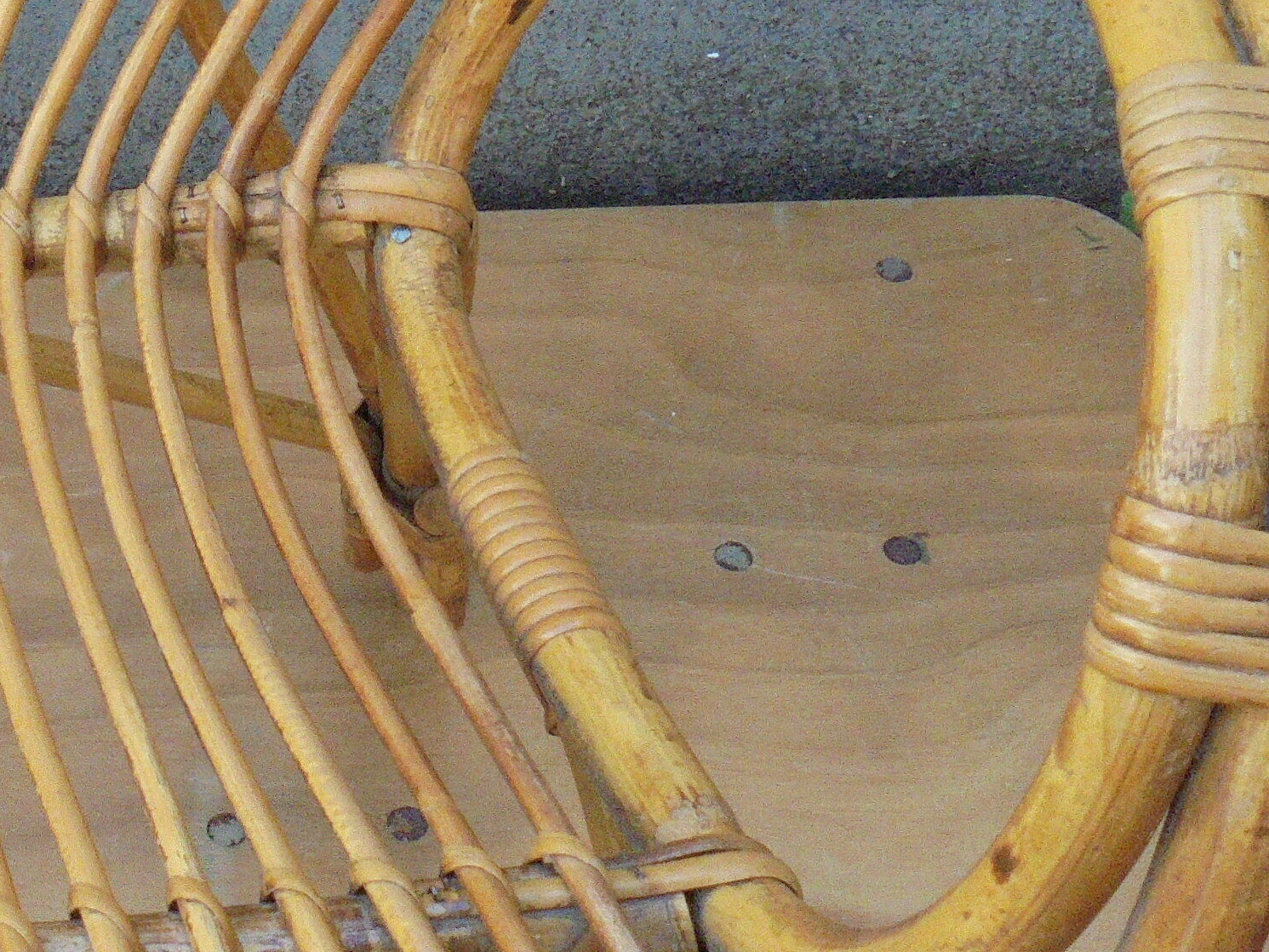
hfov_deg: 20.2
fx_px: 3409
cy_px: 330
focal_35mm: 93
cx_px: -88
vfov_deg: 15.9
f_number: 4.2
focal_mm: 6.9
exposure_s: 1/250
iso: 500
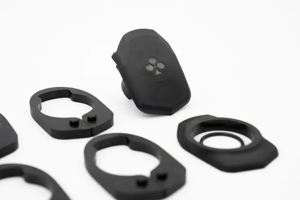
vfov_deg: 19.4
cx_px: 150
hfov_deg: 28.8
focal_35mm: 70
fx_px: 583
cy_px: 100
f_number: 9
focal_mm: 70
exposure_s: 1/125
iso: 640
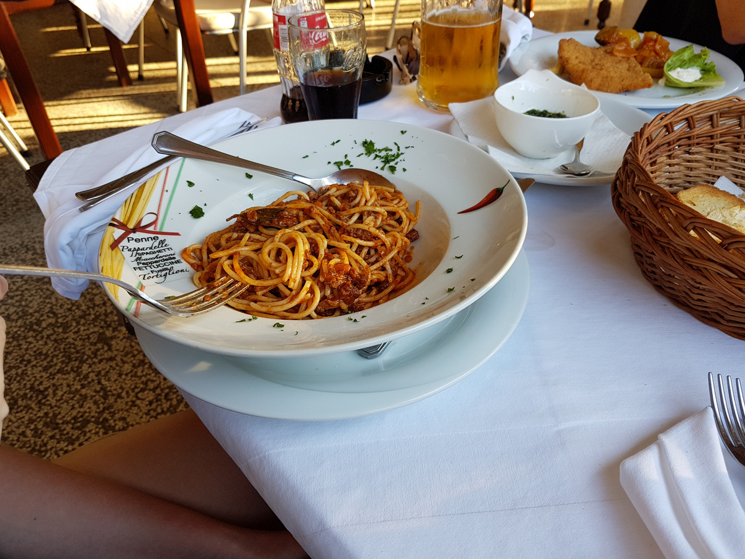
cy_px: 280
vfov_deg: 53.1
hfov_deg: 67.3
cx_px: 372
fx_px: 560
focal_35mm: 26
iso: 40
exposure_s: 1/100
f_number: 1.7
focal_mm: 4.2
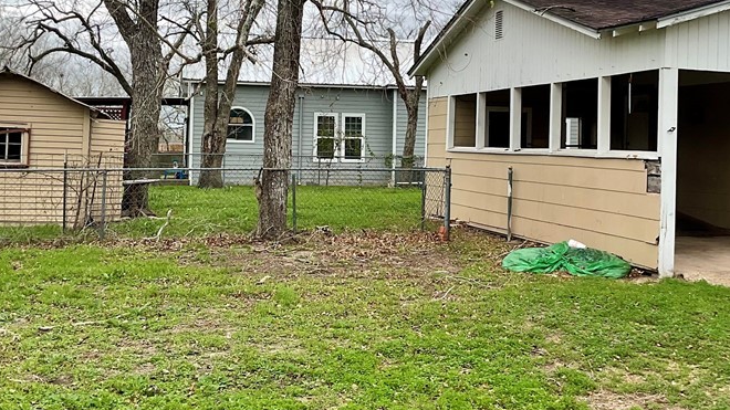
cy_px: 135
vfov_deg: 24.3
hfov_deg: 42.1
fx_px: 948
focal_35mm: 49
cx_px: 382
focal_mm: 3
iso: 16
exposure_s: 1/944
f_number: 1.8
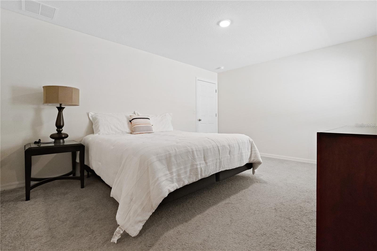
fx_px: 173
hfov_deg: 95.0
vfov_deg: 72.0
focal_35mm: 16
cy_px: 126
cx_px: 188
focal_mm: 11
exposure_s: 1/60
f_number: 5.6
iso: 800
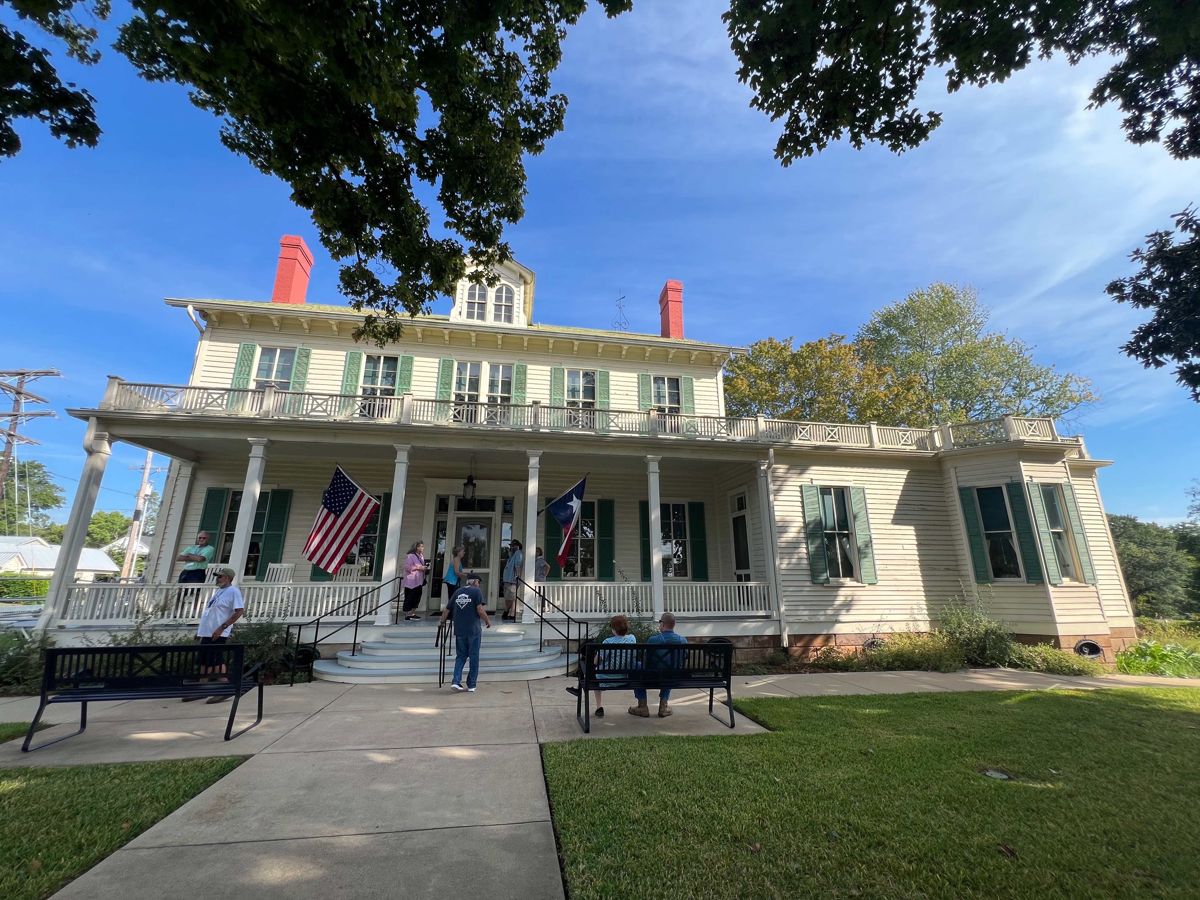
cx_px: 600
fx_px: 451
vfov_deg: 89.9
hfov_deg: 106.2
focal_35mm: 13
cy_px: 450
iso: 32
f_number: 1.8
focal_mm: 1.57
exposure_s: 1/827
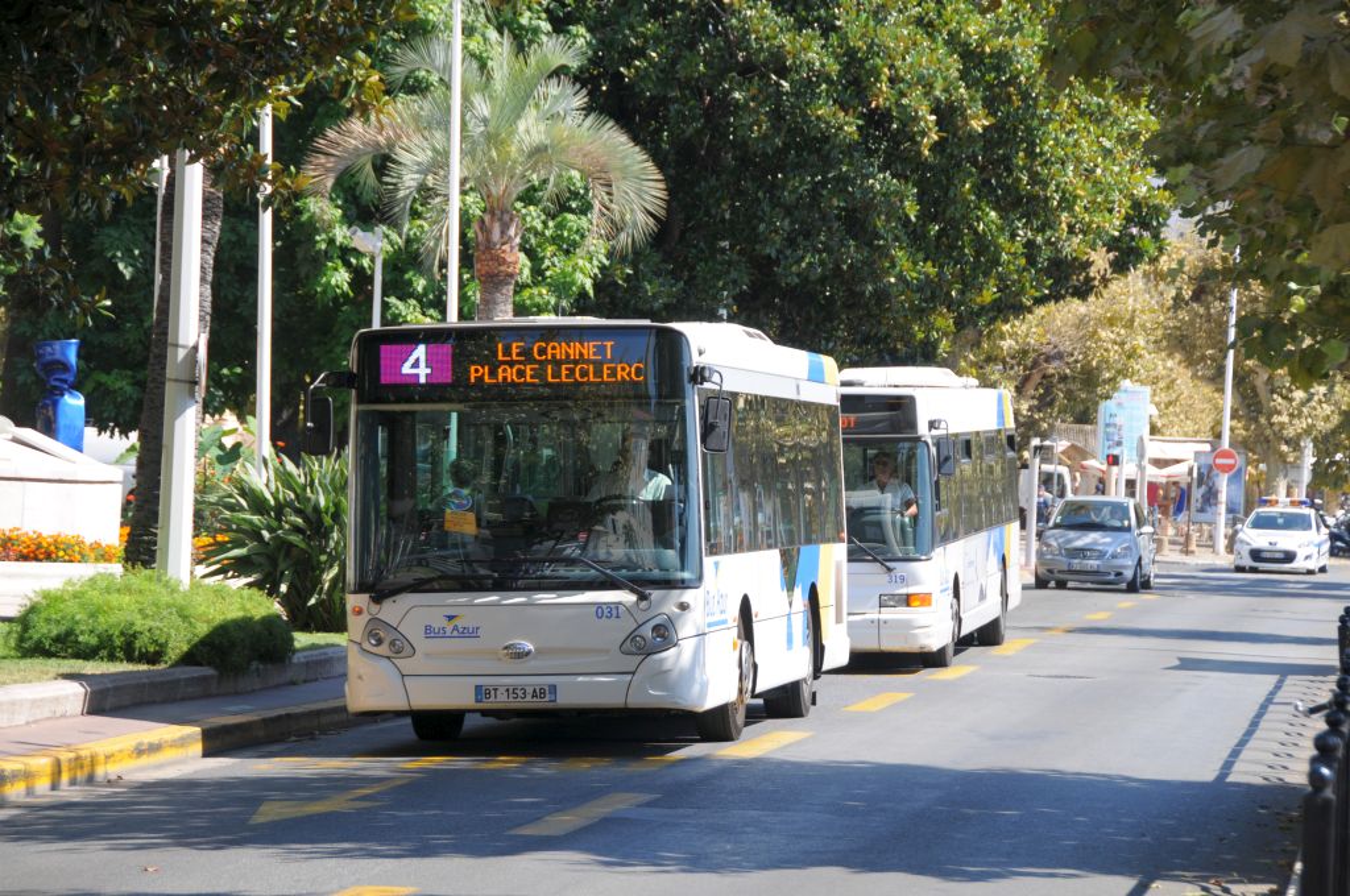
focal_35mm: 142
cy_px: 448
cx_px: 675
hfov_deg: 14.4
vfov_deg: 9.6
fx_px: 5337
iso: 200
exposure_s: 1/250
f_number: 8
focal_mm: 95
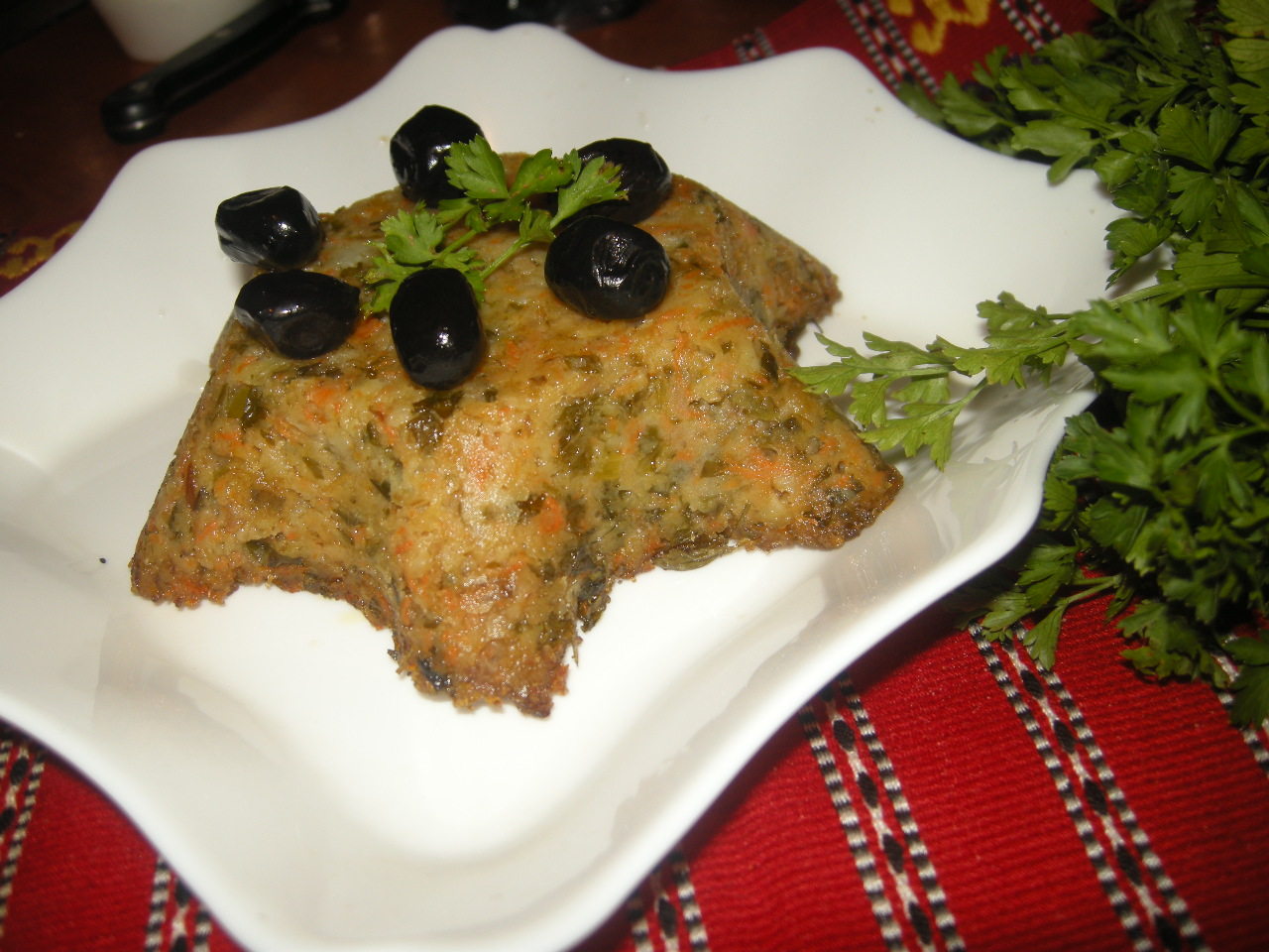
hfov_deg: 52.6
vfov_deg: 40.7
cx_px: 634
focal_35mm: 35
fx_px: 1283
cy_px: 476
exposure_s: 1/60
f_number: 2.7
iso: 64
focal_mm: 7.5
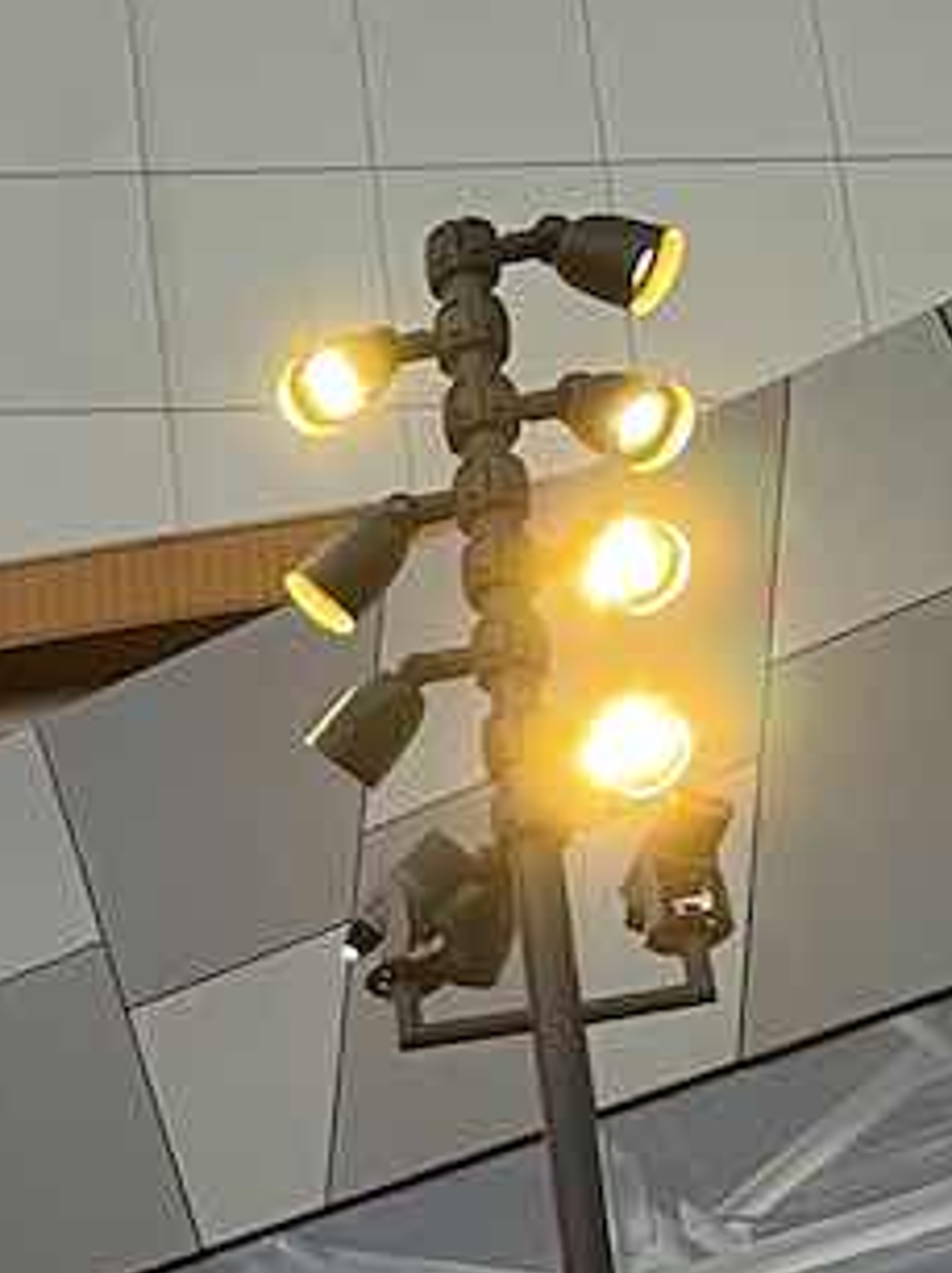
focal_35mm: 119
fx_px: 4370
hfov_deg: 10.9
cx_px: -1185
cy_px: 1635
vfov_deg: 15.8
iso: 125
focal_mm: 5.1
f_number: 1.6
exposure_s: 1/84
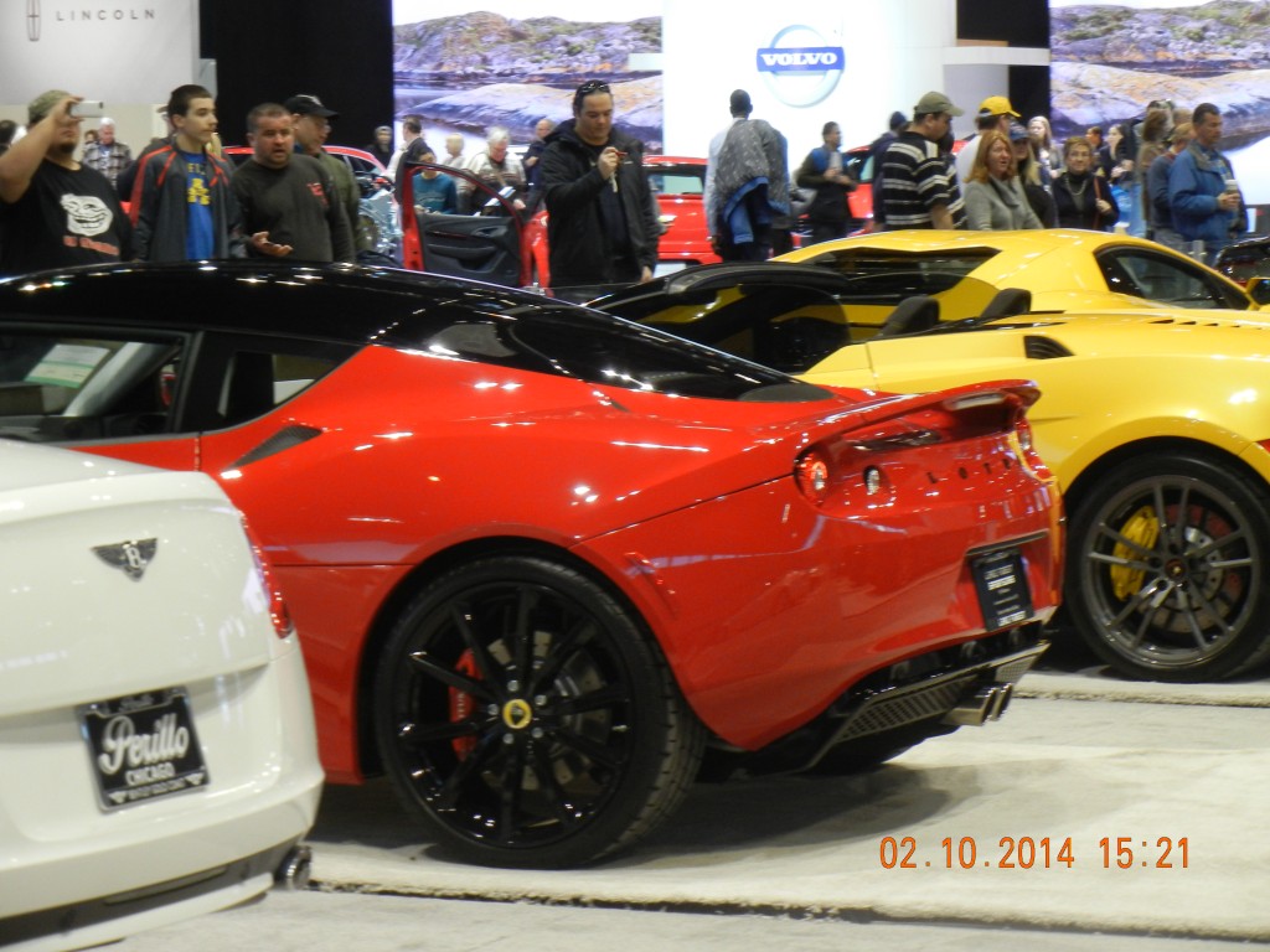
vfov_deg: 11.1
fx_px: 4880
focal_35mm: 133
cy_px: 476
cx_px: 635
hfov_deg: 14.8
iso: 400
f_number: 4.6
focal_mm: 24
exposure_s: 1/32
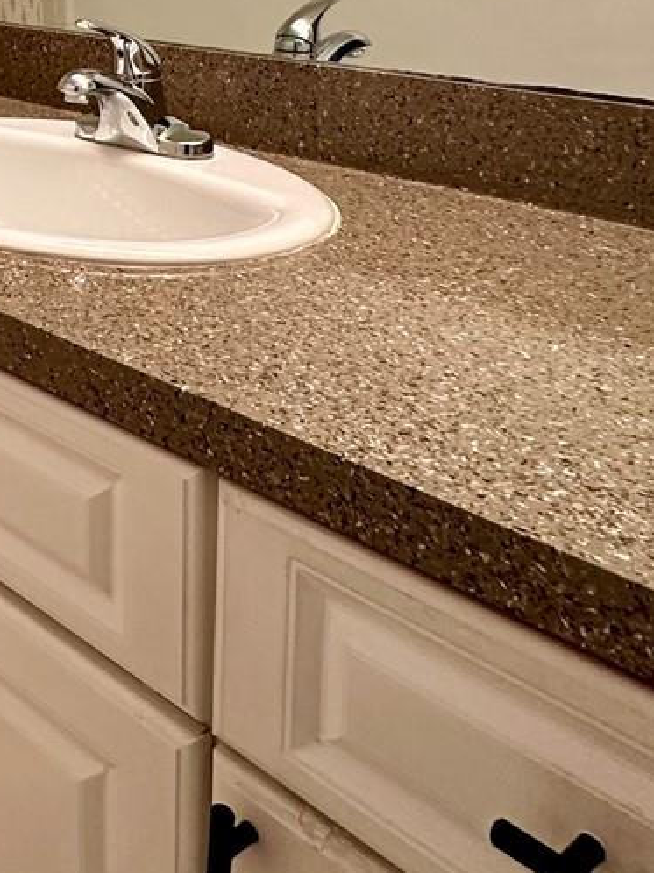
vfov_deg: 37.6
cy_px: 2
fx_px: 1135
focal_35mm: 45
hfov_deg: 25.7
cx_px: -275
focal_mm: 2.22
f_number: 2.2
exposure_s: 1/120
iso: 250
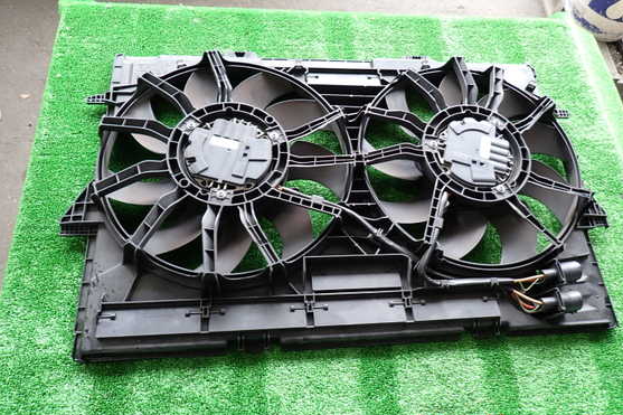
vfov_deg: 46.3
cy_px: 189
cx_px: 334
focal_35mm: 28
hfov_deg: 65.4
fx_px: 484
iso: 100
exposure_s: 1/80
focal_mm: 4.5
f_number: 2
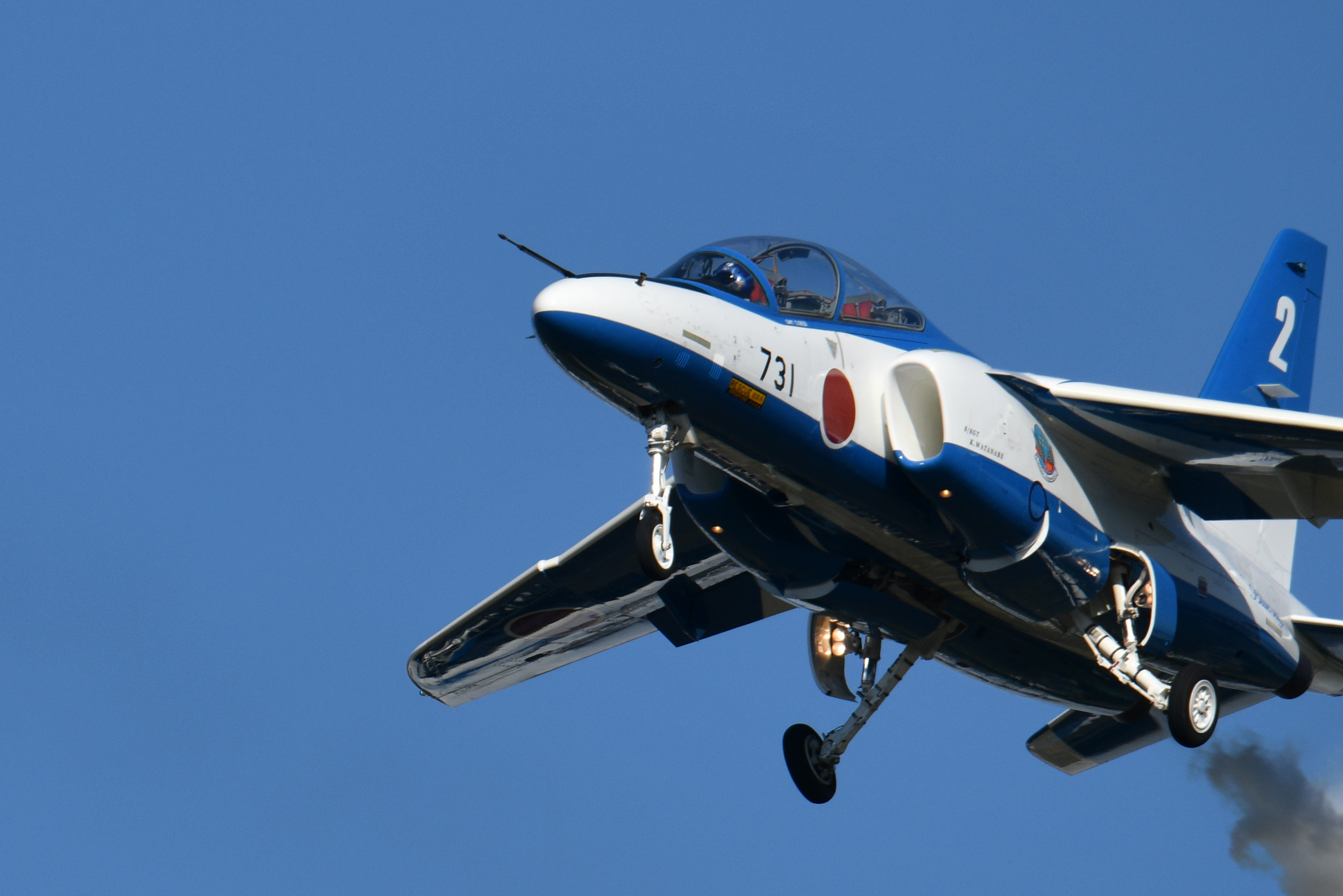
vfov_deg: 0.8
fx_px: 61329
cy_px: 611
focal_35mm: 1644
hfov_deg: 1.3
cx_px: -67
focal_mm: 600
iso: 160
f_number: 9
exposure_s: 1/1000
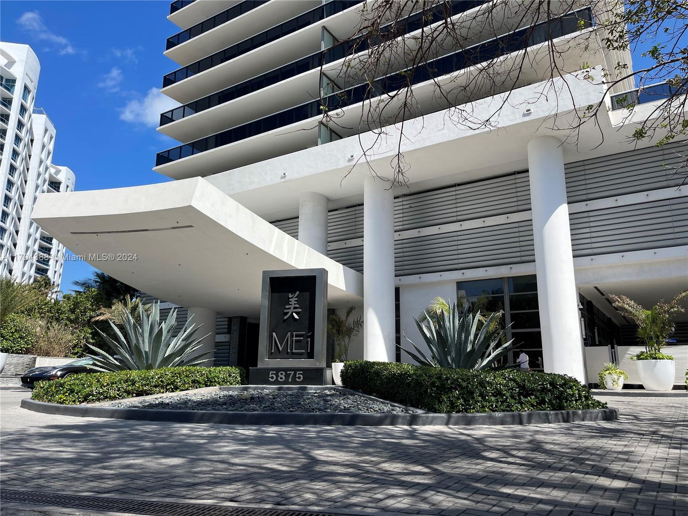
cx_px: 344
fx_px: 497
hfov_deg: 69.4
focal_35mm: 25
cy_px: 258
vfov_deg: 54.9
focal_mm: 5.1
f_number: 1.6
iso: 32
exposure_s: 1/3559
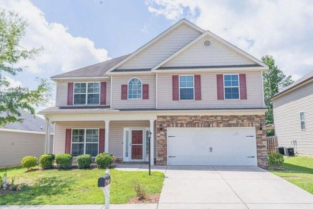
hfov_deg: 61.9
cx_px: 156
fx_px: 261
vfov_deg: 43.6
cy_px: 104
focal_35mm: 30
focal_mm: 30
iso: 100
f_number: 13
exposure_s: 1/100
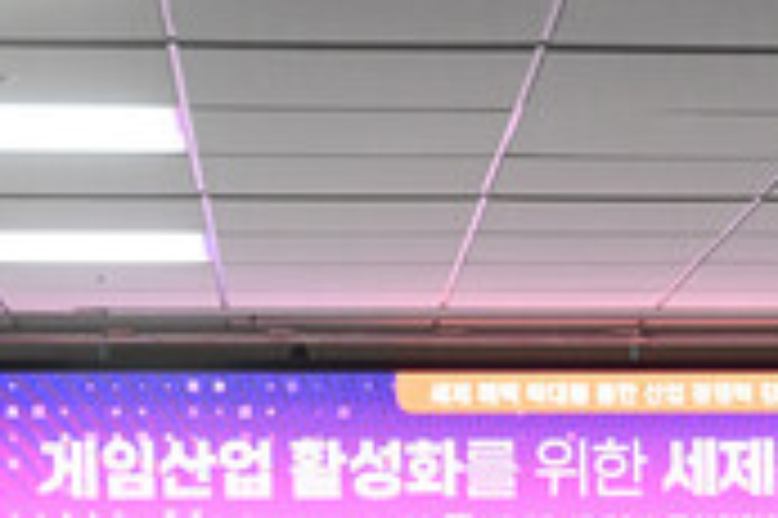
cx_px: 791
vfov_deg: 8.7
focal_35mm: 153
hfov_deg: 13.2
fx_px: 3303
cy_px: 876
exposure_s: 1/125
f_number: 4
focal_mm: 44
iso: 1100
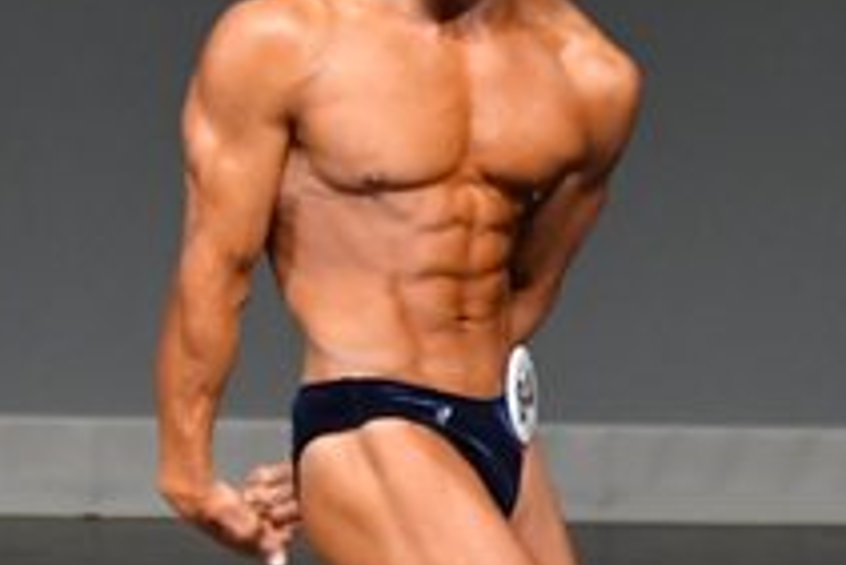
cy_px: 533
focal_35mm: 1156
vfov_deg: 1.2
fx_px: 27184
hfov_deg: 1.8
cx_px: -479
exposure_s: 1/400
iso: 5000
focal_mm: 210
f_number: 5.6
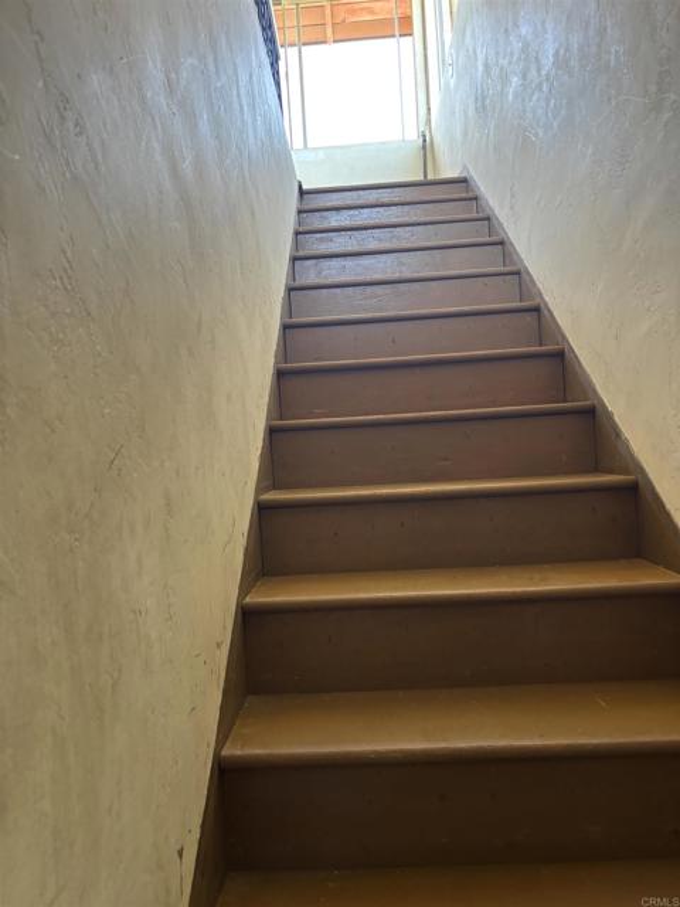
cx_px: 340
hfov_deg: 53.1
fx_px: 681
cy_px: 454
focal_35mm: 26
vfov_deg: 67.3
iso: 250
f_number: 1.6
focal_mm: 5.96
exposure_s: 1/60
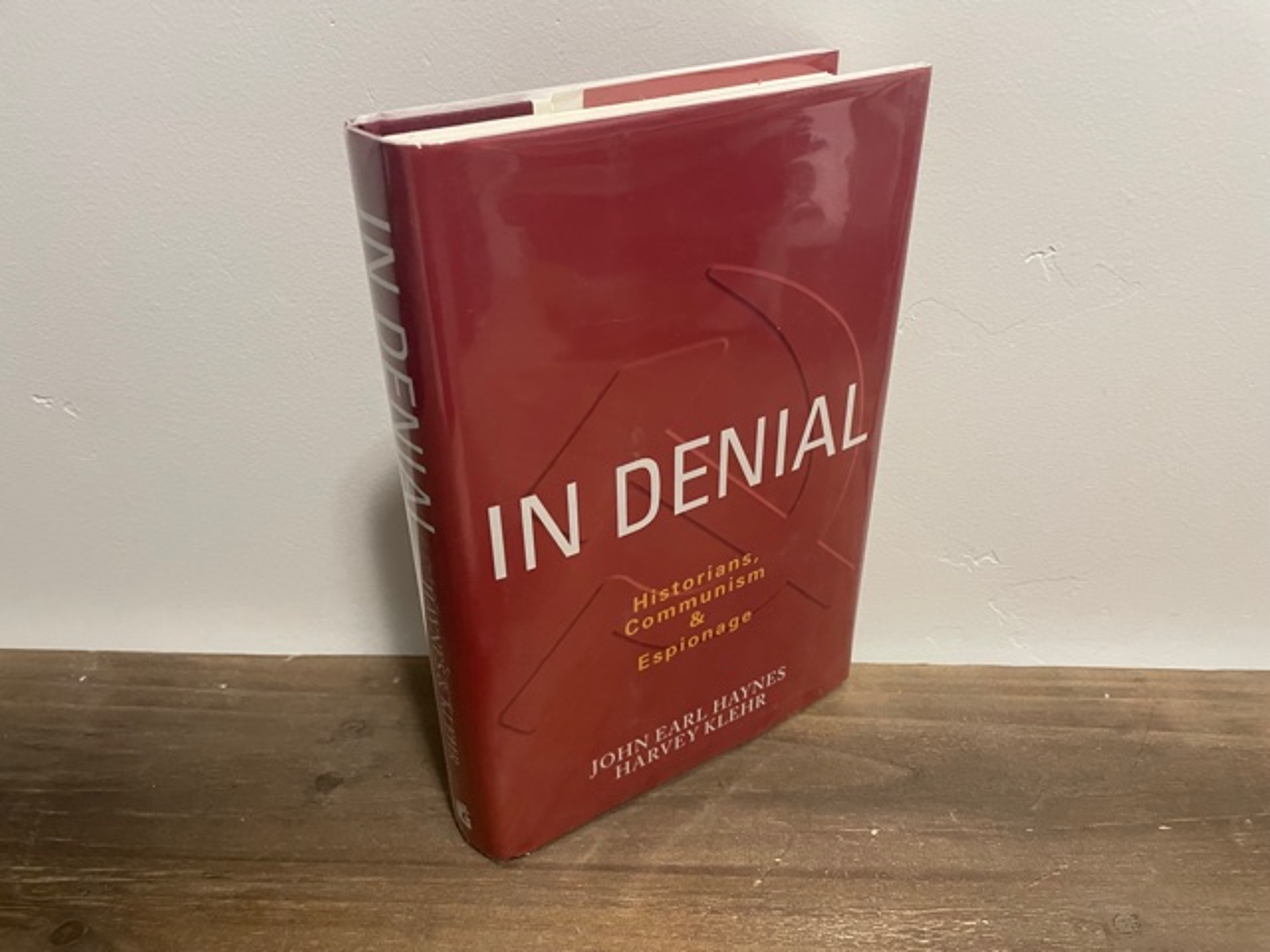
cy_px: 476
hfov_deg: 67.3
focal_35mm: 26
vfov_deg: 53.1
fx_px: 954
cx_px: 635
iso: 320
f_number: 1.6
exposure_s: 1/60
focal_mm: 4.2
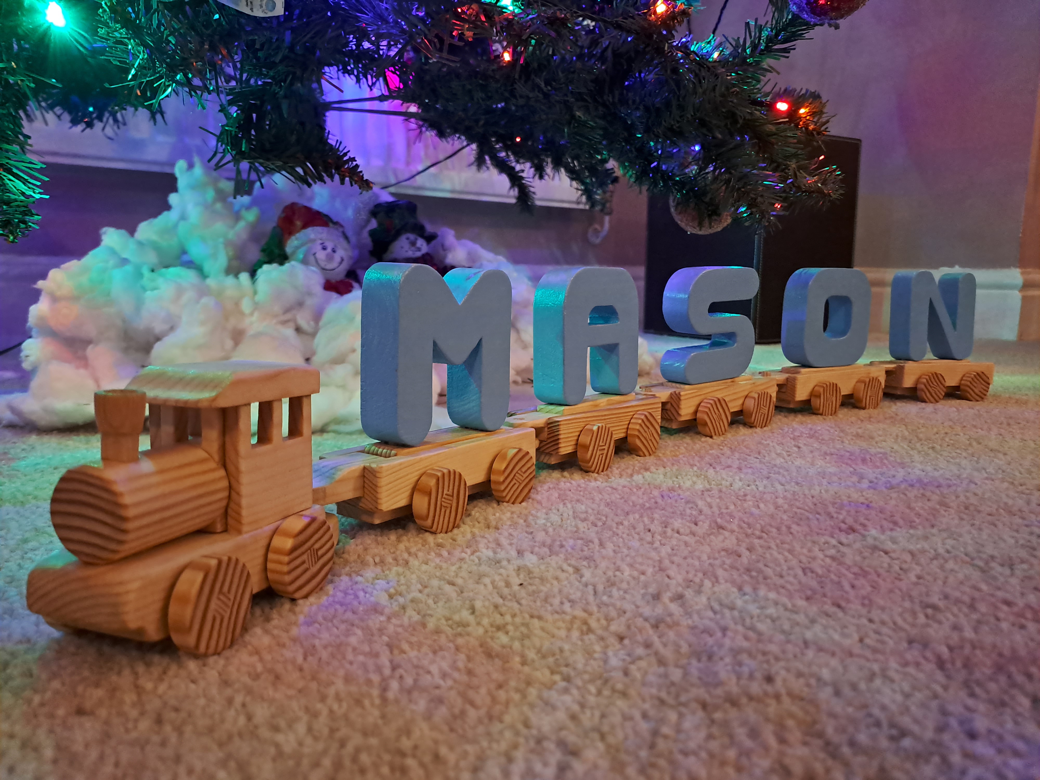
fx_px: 751
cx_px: 520
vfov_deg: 54.9
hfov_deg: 69.4
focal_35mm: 25
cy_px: 390
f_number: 1.8
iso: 640
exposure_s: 1/20
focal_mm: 4.65
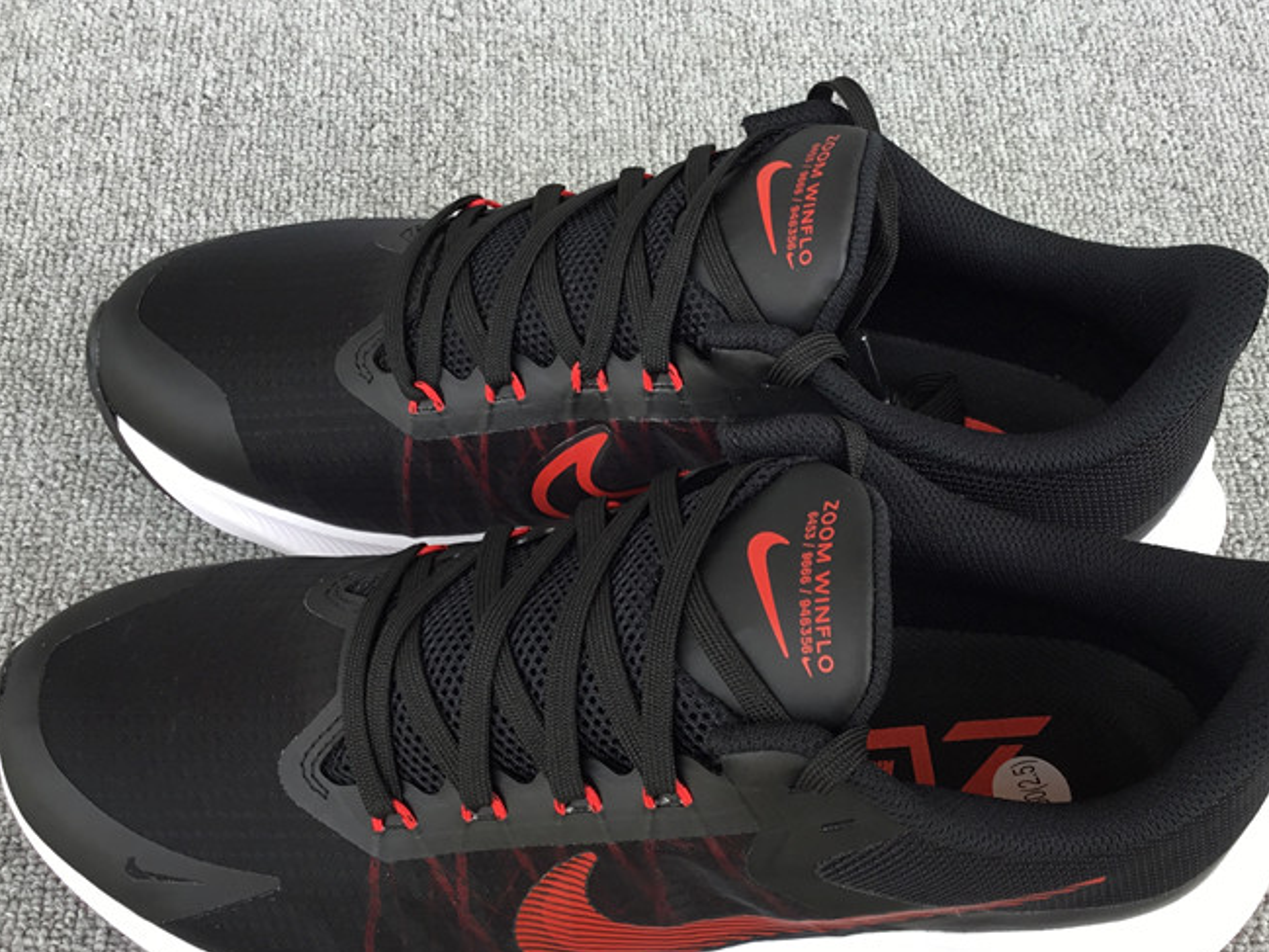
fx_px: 1577
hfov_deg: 43.8
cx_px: 667
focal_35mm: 43
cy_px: 529
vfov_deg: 33.6
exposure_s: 1/105
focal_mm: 3.3
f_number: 2.4
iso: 25
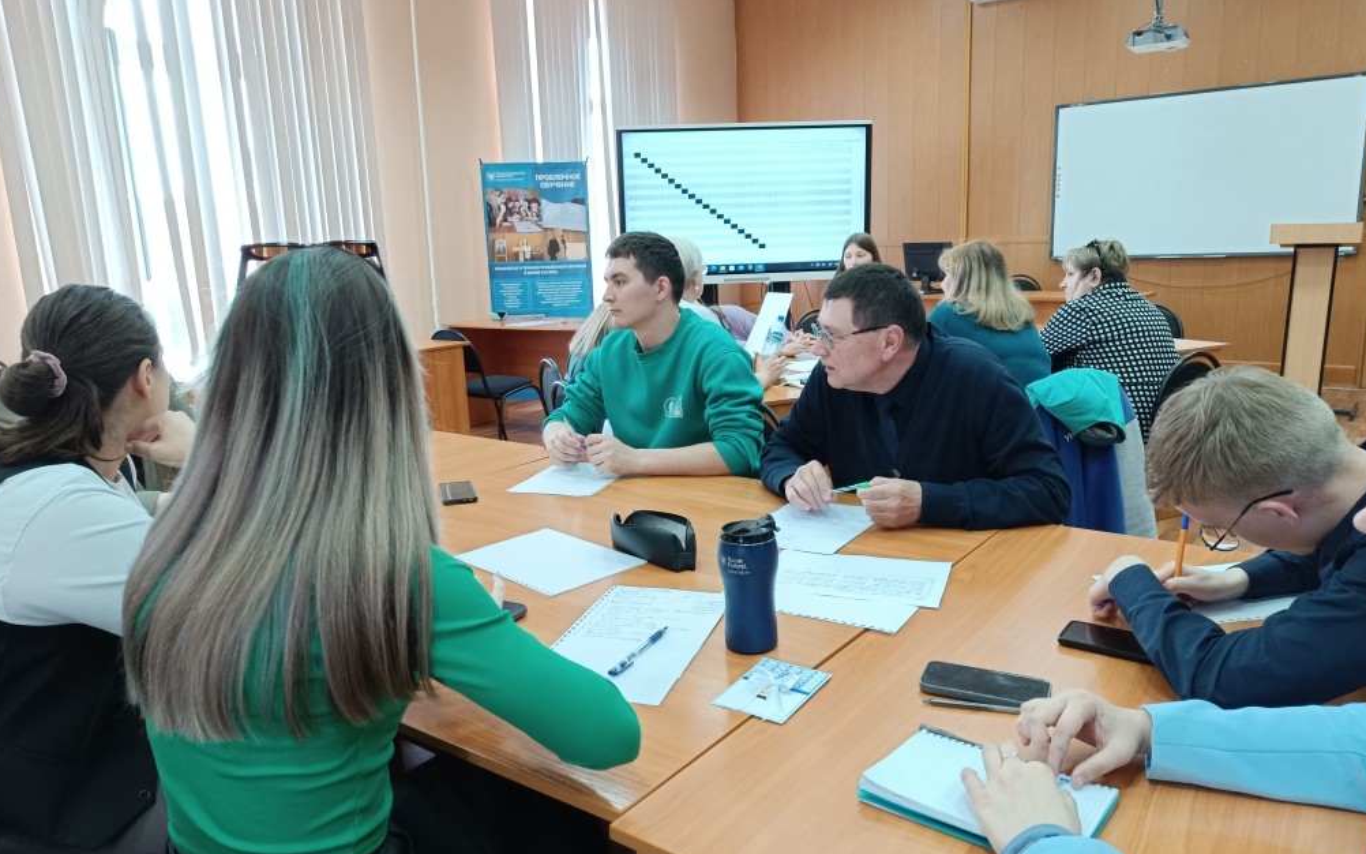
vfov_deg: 47.6
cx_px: 680
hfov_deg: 70.4
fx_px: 968
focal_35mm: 26
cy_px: 453
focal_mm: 5.59
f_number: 1.88
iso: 515
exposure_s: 1/101
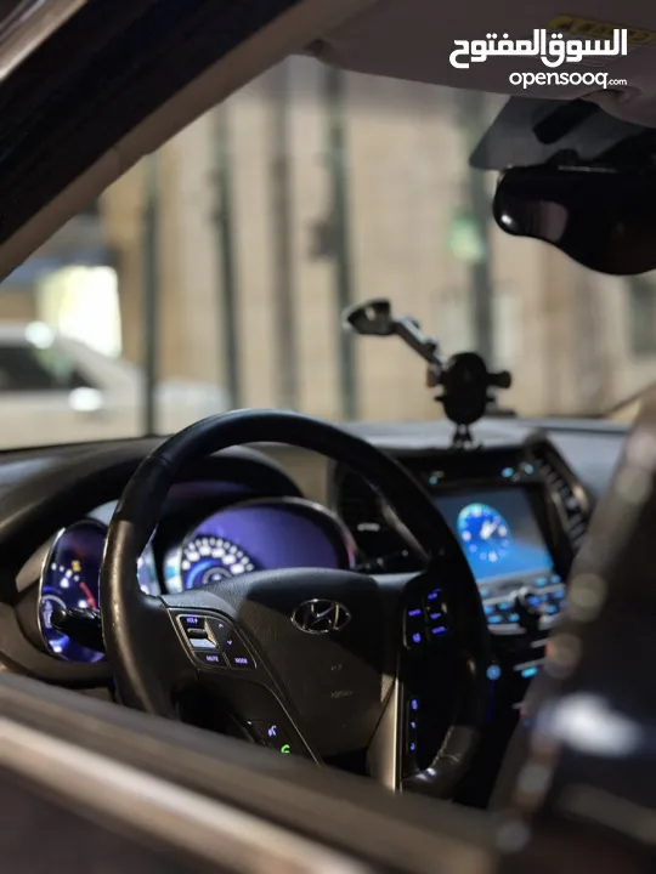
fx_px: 1213
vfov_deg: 39.7
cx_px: 328
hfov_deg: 30.3
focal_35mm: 48
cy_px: 437
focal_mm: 6.86
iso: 1000
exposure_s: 1/14
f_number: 1.78
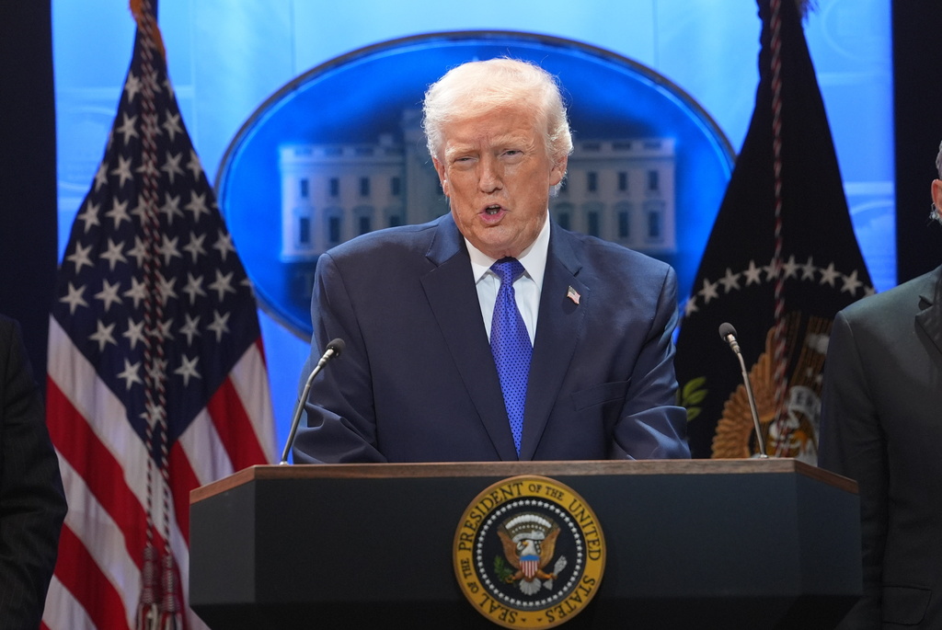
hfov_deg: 9.1
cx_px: 471
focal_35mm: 225
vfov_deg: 6.1
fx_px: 5893
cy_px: 315
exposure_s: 1/500
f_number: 2.8
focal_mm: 150
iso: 2500
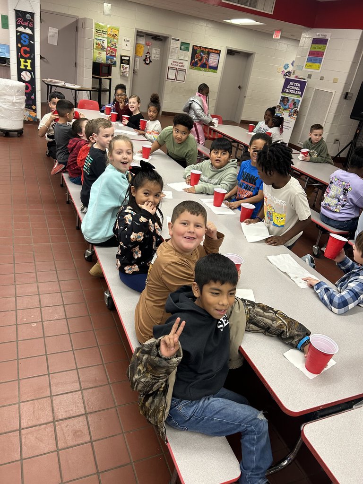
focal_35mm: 26
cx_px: 182
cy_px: 242
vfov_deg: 67.3
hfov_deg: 53.1
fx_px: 364
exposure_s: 1/120
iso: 125
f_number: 1.5
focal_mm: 5.7
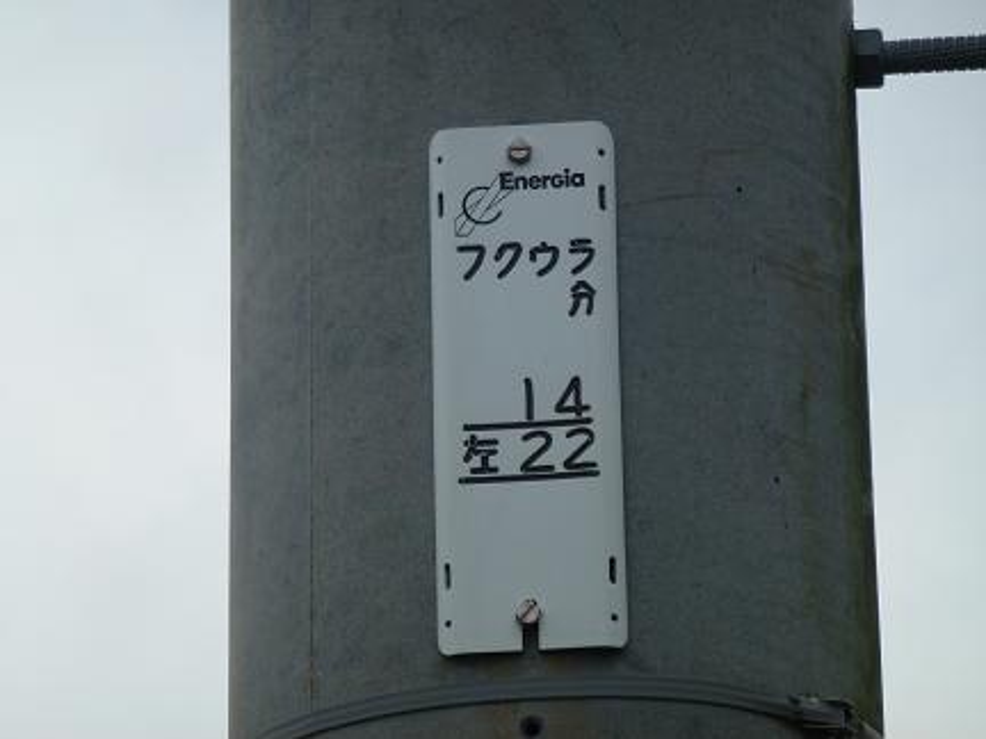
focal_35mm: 266
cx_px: 493
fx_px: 7577
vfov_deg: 5.6
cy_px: 370
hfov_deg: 7.4
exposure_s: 1/400
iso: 100
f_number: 5.6
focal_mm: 47.7
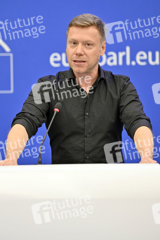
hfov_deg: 8.6
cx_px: 80
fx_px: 1068
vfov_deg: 12.8
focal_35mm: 160
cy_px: 120
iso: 4000
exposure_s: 1/640
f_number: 2.8
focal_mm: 160
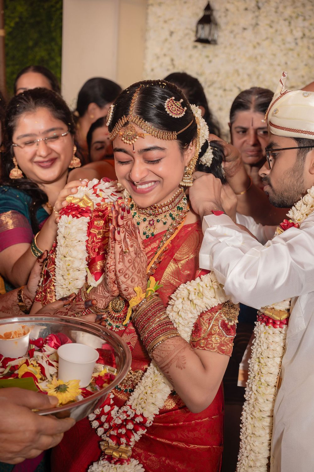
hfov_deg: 23.7
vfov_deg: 35.1
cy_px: 236
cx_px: 157
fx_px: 747
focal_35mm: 57
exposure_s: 1/160
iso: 160
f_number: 5.6
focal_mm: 57
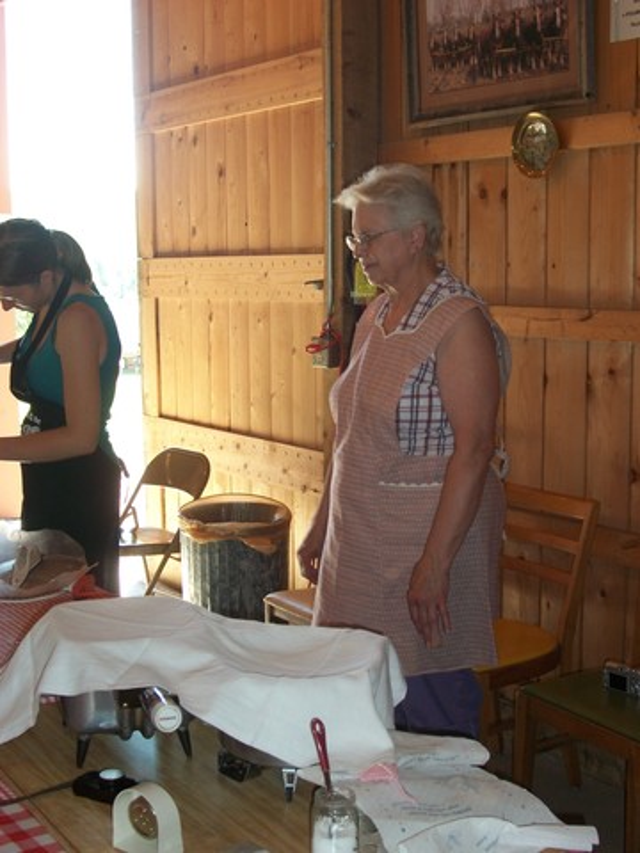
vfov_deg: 38.2
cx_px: 320
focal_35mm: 50
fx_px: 1233
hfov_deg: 29.1
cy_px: 426
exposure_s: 1/40
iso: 80
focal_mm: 8.8
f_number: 3.6
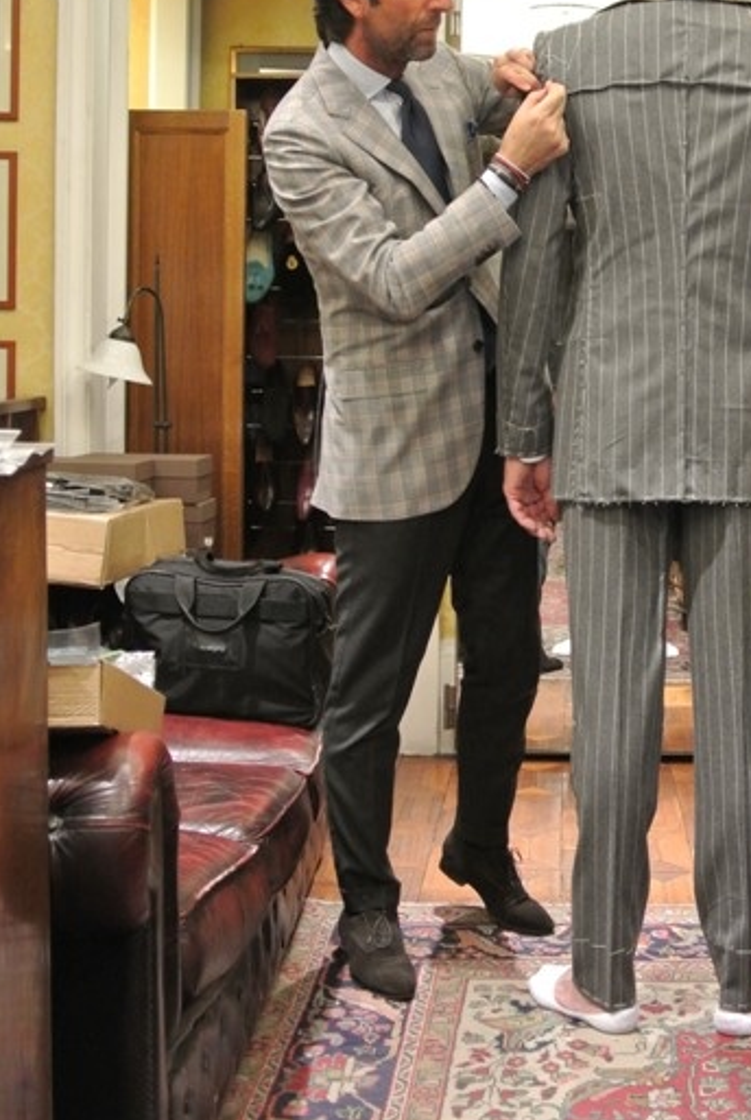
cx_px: 563
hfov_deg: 25.3
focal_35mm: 53
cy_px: 421
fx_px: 1652
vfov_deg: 37.2
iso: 720
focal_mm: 12.7
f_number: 3.8
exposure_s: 1/30
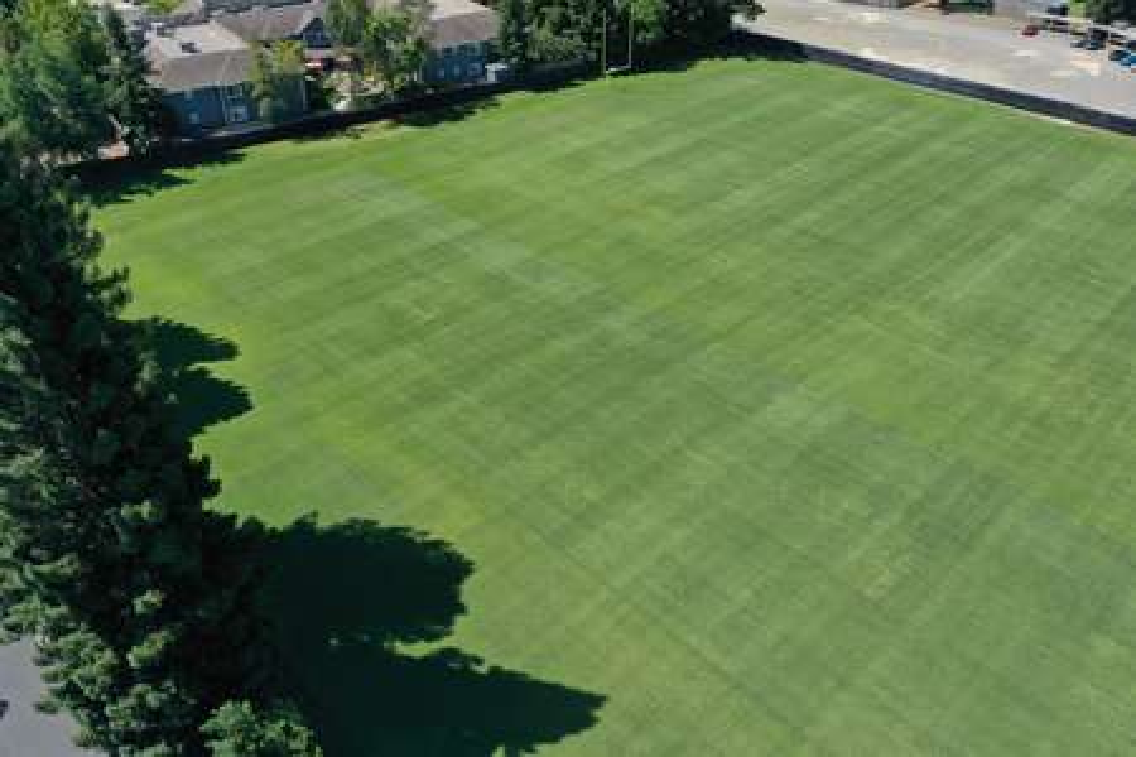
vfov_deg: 46.4
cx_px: 568
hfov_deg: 65.5
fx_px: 883
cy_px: 378
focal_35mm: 28
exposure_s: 1/500
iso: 100
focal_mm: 10.26
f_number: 5.6
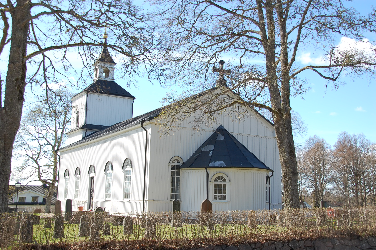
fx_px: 454
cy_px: 125
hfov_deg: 45.0
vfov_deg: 30.8
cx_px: 188
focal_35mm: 44
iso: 320
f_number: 10
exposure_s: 1/250
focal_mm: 29
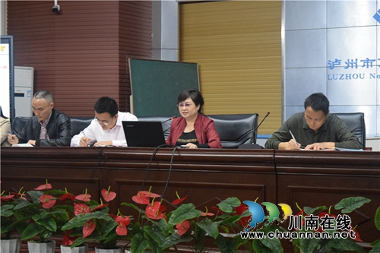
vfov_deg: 18.2
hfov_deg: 27.0
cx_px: 190
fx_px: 791
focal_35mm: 75
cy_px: 126
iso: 3200
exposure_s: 1/125
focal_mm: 50
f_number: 5
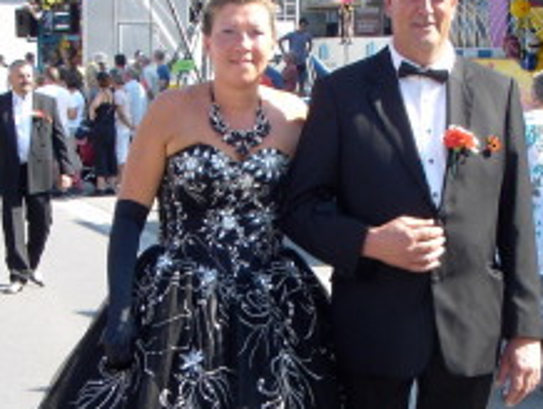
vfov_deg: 8.9
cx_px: 296
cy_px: 294
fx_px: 2623
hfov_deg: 11.8
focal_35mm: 167
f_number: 4
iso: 70
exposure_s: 1/130
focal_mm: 11.7
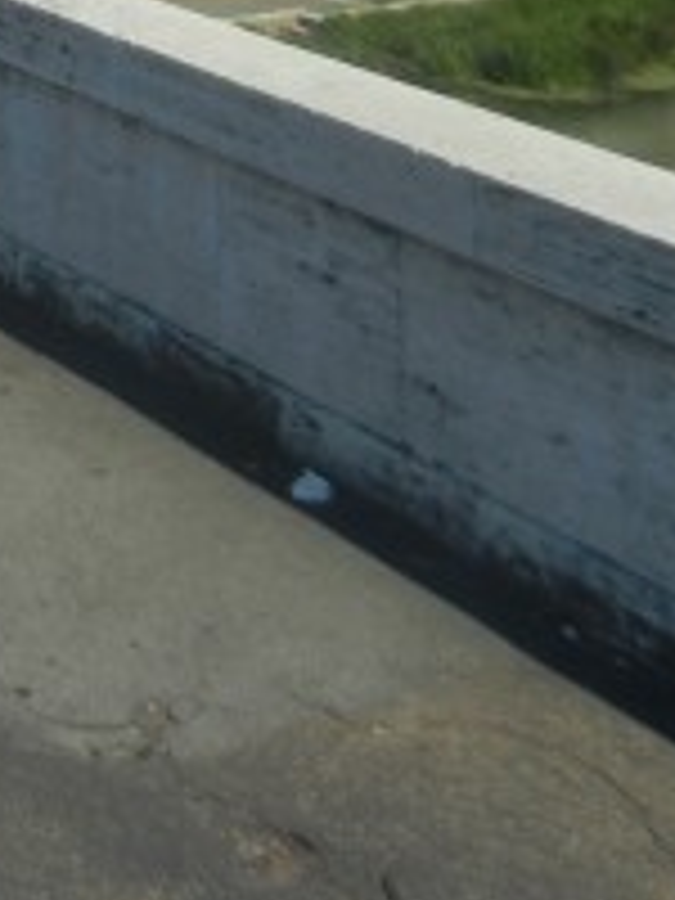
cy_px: -540
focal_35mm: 115
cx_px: 4
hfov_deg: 12.7
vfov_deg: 15.5
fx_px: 2990
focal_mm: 5.4
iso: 160
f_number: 7
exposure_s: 1/440
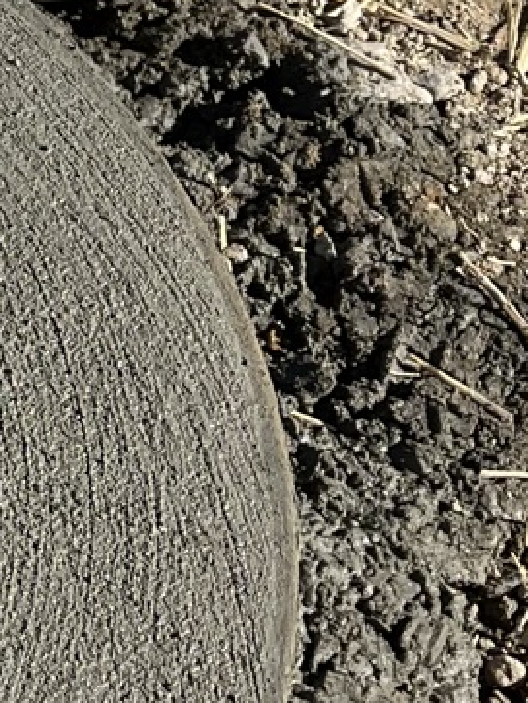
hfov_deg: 9.1
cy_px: 258
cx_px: -732
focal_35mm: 147
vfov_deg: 13.4
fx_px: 2986
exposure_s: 1/3413
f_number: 1.6
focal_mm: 5.1
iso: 50
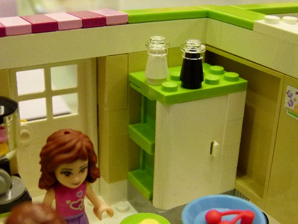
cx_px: 149
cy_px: 112
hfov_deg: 38.2
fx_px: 430
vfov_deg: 29.1
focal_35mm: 50
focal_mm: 9
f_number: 3.2
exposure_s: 1/30
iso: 400
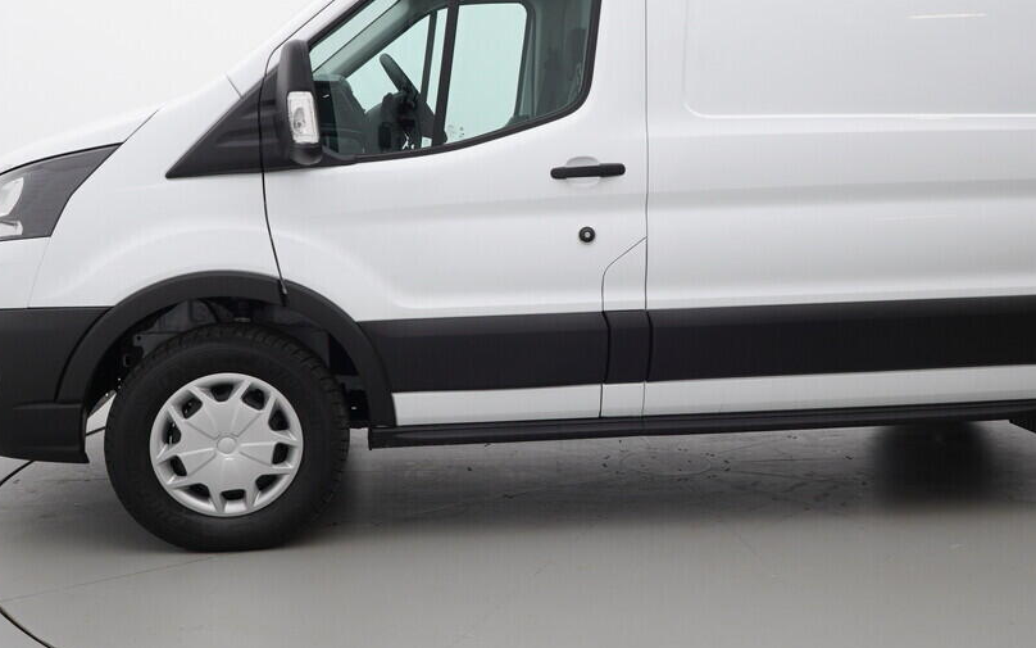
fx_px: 1155
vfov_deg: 31.2
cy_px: 267
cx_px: 639
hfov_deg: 47.9
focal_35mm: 41
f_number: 5.6
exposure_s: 1/80
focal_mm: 15
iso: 200
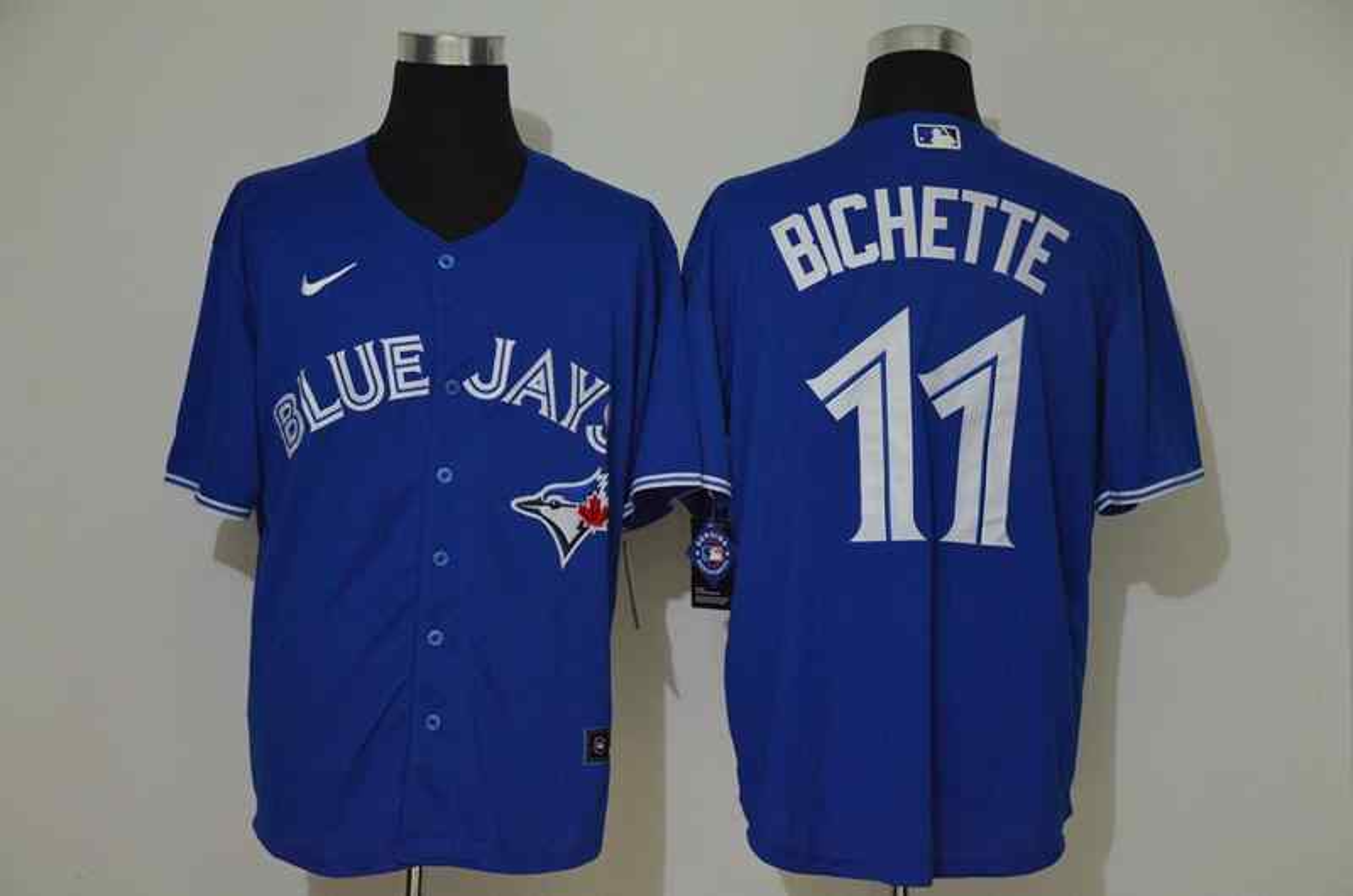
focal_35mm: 72
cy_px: 448
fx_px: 2701
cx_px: 676
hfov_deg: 28.1
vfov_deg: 18.8
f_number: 4.5
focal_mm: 48
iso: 4000
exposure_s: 1/30
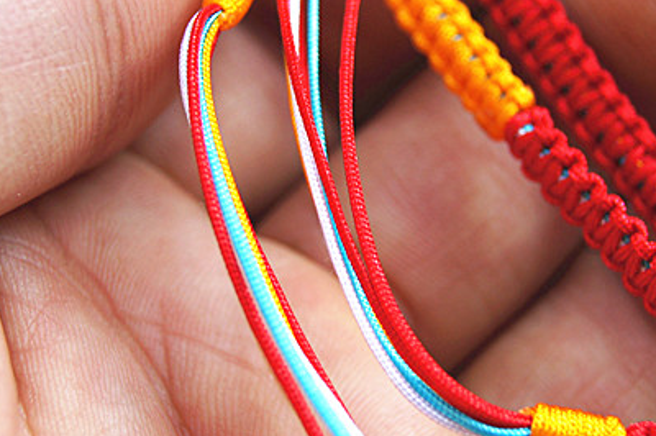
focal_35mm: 135
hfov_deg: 15.2
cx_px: 369
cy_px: 223
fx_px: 2458
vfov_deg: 10.1
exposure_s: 1/160
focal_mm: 45
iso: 200
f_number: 6.3
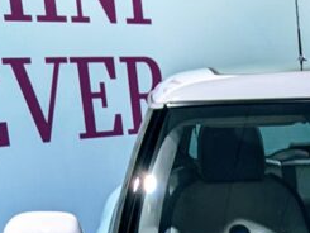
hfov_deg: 16.1
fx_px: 1012
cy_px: 452
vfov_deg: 11.8
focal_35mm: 113
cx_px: 447
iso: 61
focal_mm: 4.44
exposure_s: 1/99.9
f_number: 1.8
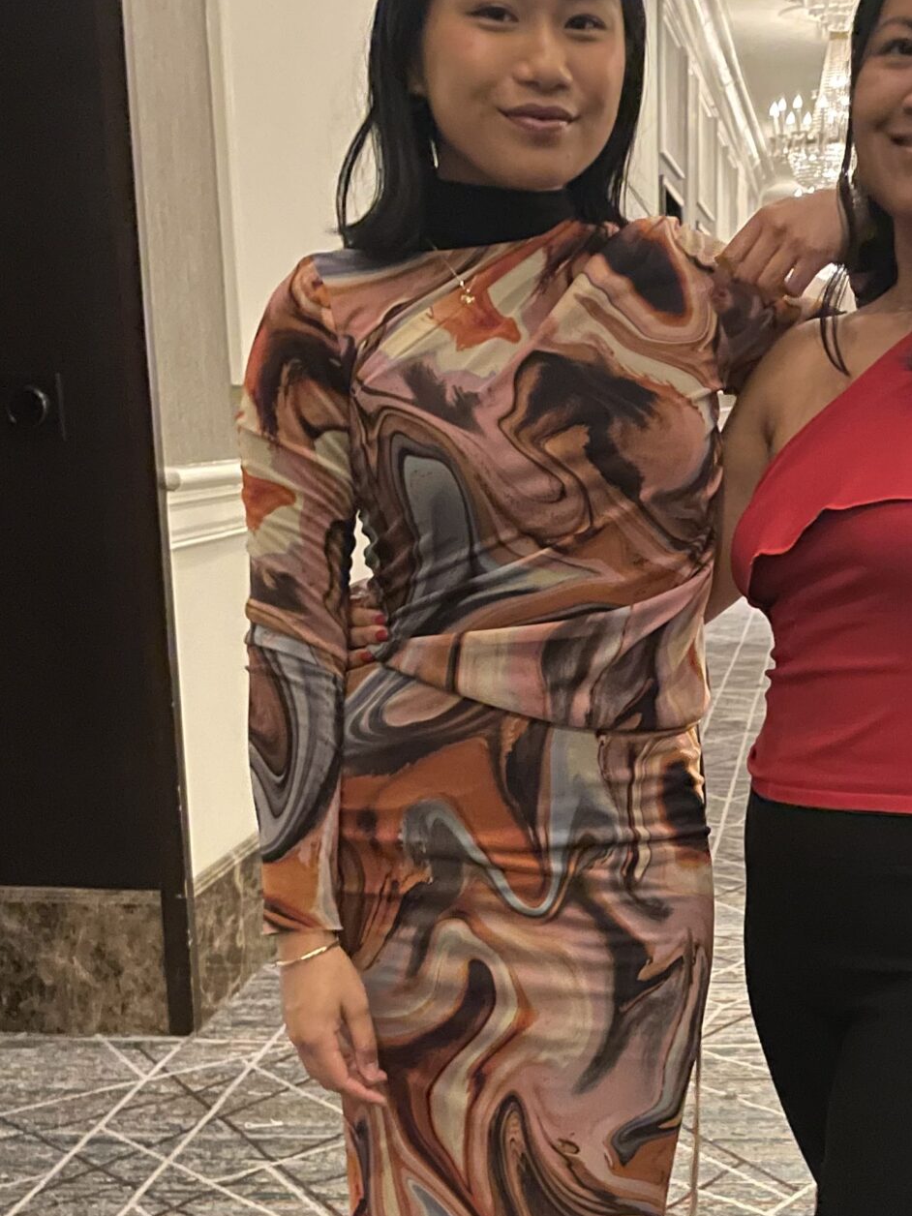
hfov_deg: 26.9
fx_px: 1862
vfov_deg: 35.6
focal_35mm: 53
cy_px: 866
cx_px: 759
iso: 1000
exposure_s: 1/24
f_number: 1.6
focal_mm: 4.2
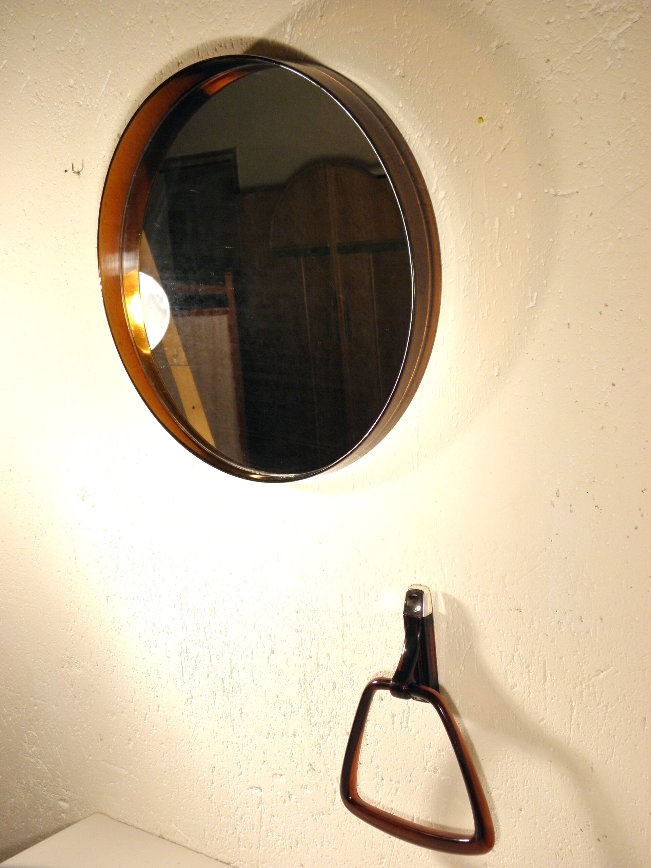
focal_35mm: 41
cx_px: 326
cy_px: 434
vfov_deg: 45.8
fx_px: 1028
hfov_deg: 35.1
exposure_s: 1/40
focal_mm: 7.5
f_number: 3.8
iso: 160
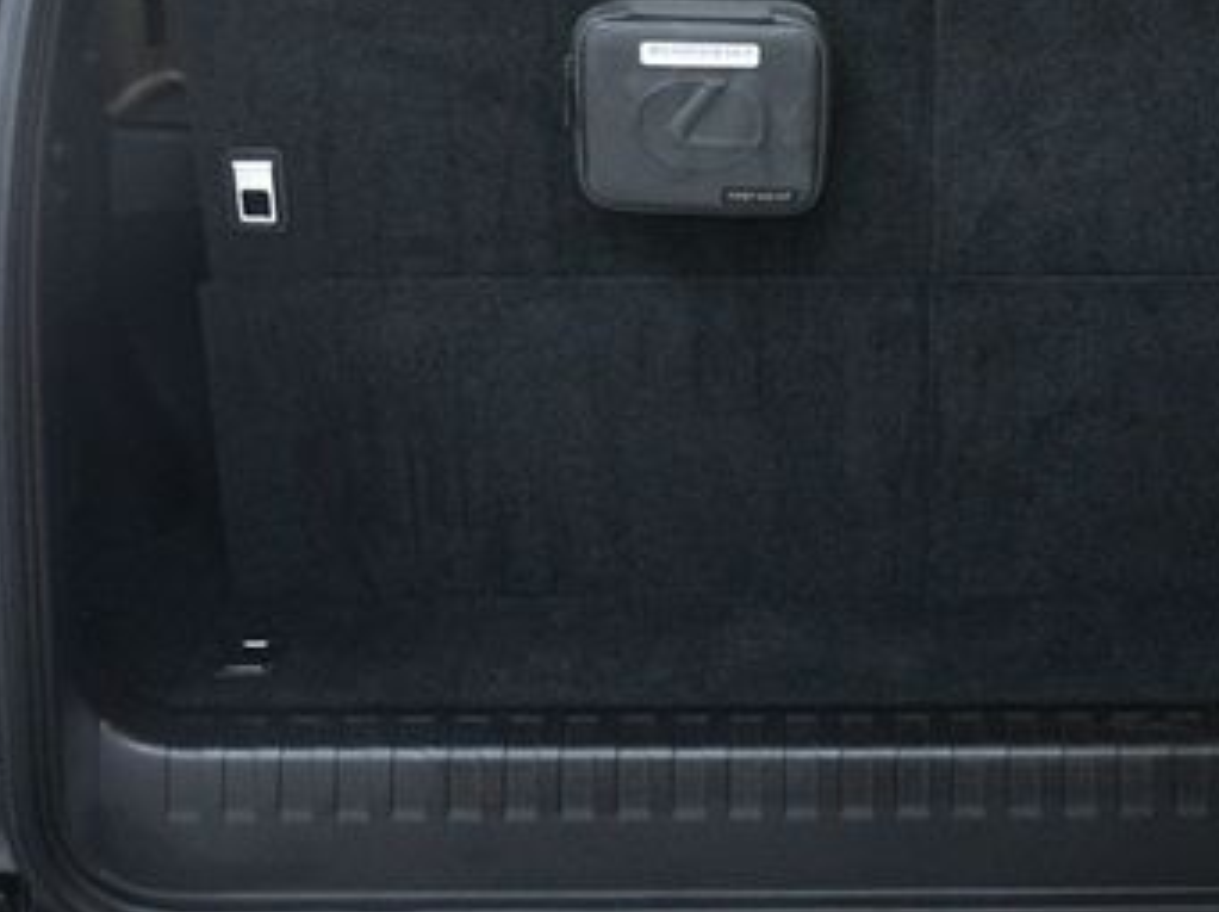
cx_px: 901
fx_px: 2287
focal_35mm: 65
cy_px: 172
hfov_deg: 29.4
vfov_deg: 22.2
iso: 3200
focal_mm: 24
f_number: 3.8
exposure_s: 1/100
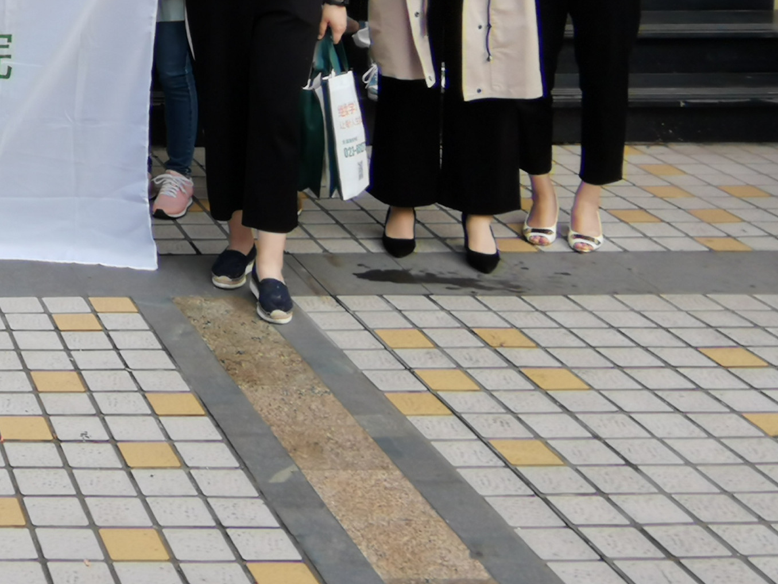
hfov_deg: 26.1
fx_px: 1393
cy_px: -176
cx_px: -258
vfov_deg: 21.4
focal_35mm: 62
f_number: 2.2
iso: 50
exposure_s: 1/577
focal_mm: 2.23
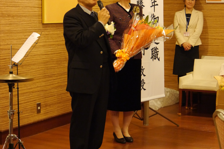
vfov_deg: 16.3
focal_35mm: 84
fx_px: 523
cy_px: 75
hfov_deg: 24.2
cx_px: 112
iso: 1600
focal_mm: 30
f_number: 4.4
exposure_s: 1/25
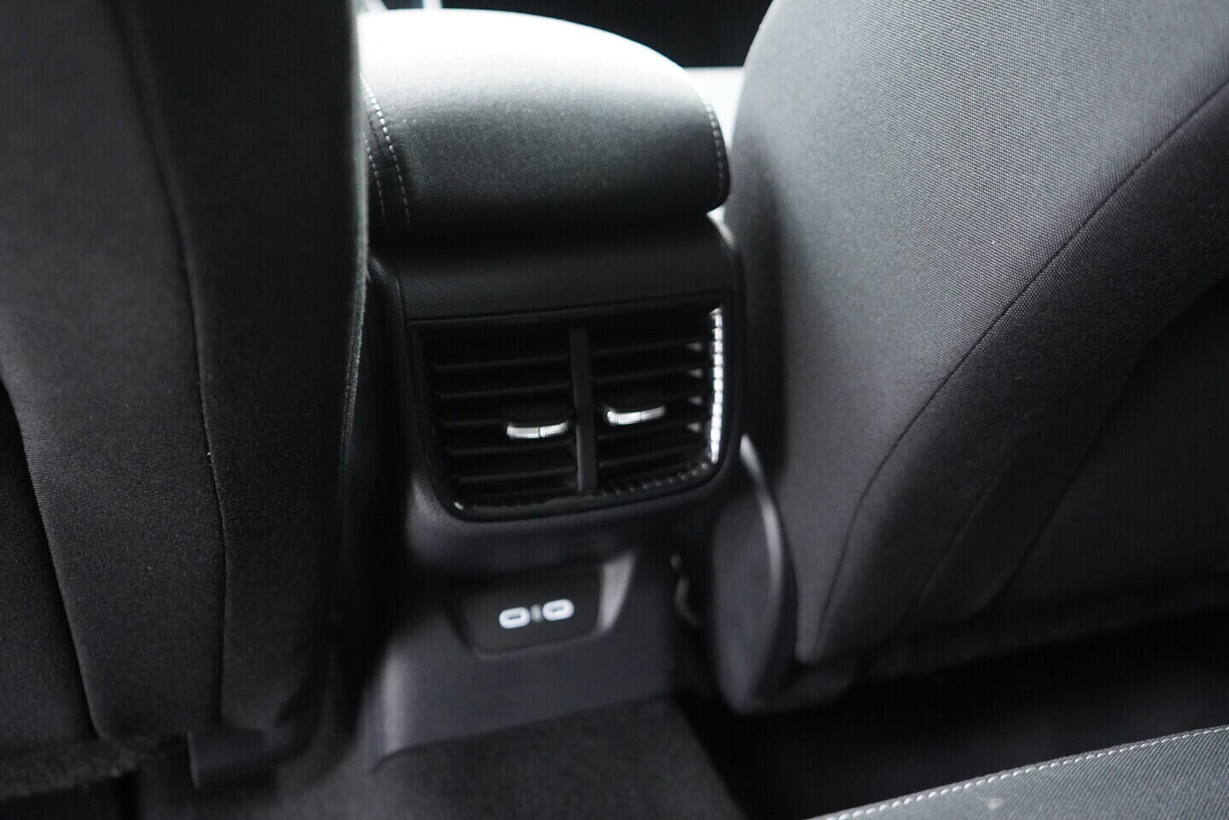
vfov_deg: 36.9
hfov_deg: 53.1
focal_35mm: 36
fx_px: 1229
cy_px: 410
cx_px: 614
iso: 3200
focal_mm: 24
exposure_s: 1/40
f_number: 2.8
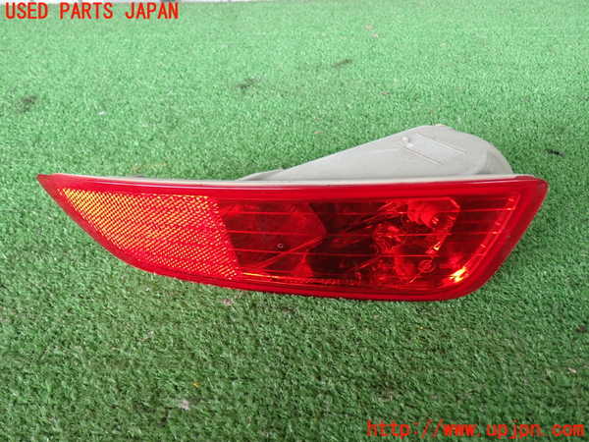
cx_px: 294
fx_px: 544
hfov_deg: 56.8
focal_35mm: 32
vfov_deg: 44.2
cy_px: 221
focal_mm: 5.79
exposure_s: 1/60
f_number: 2.4
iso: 200
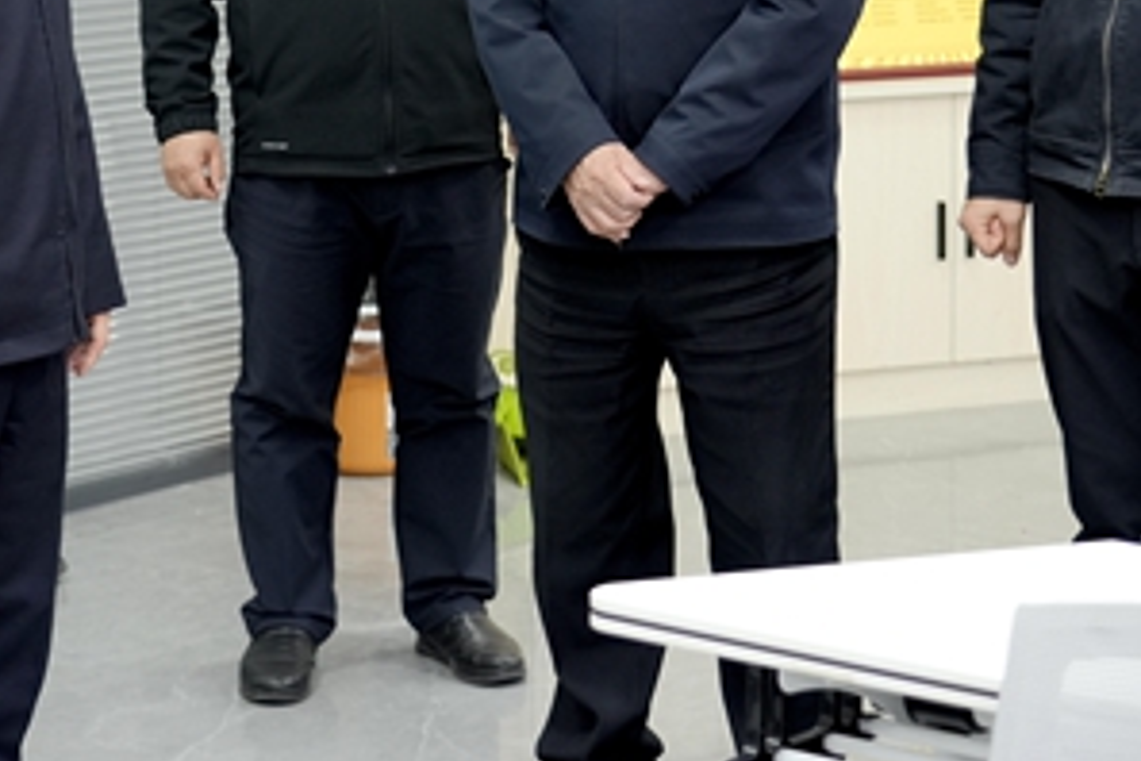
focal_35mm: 99
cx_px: 595
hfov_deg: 20.6
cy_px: 31
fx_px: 3138
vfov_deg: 13.7
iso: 640
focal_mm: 49
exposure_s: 1/60
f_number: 4
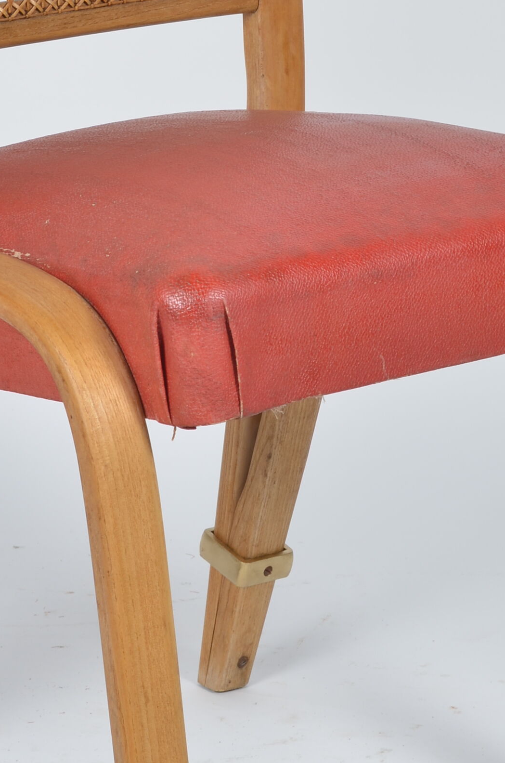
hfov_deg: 7.8
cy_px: 254
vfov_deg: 11.8
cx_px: 185
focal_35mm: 175
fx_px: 3699
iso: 100
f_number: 11
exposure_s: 1/125
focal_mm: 50
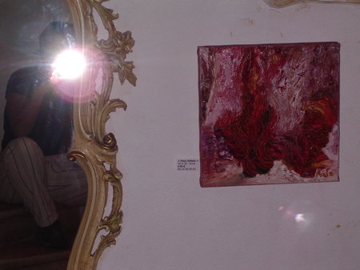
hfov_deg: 19.6
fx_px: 1039
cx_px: 180
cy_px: 135
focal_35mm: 100
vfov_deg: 14.8
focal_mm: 15.2
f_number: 4.6
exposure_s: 1/100
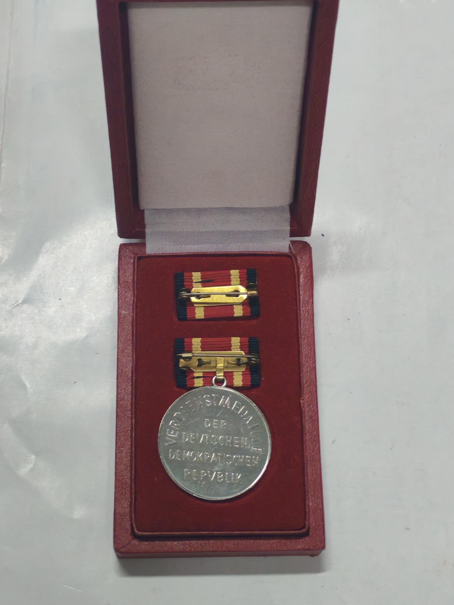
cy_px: 302
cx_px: 227
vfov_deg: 28.6
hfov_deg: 21.6
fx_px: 1189
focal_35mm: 68
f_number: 1.95
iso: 640
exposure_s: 1/33
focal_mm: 5.52
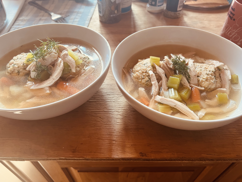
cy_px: 91
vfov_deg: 53.1
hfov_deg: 67.3
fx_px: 182
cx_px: 121
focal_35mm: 26
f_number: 1.5
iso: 125
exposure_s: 1/77
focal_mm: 5.7
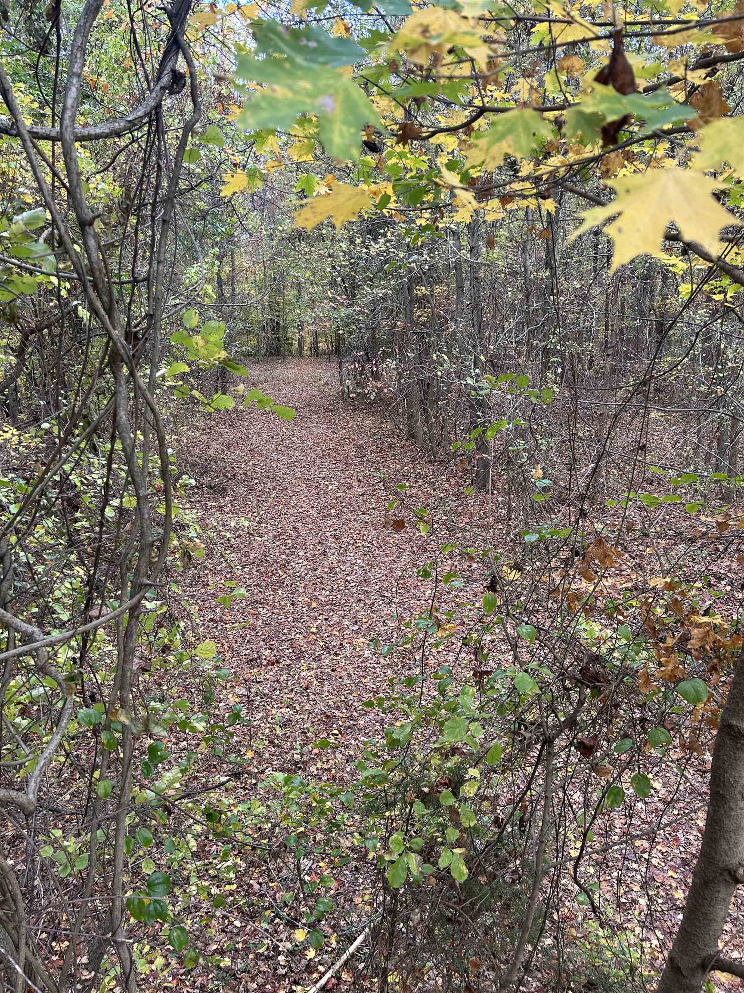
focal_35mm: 26
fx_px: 745
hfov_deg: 53.1
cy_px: 496
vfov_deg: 67.3
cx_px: 372
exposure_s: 1/121
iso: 40
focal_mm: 5.7
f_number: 1.5
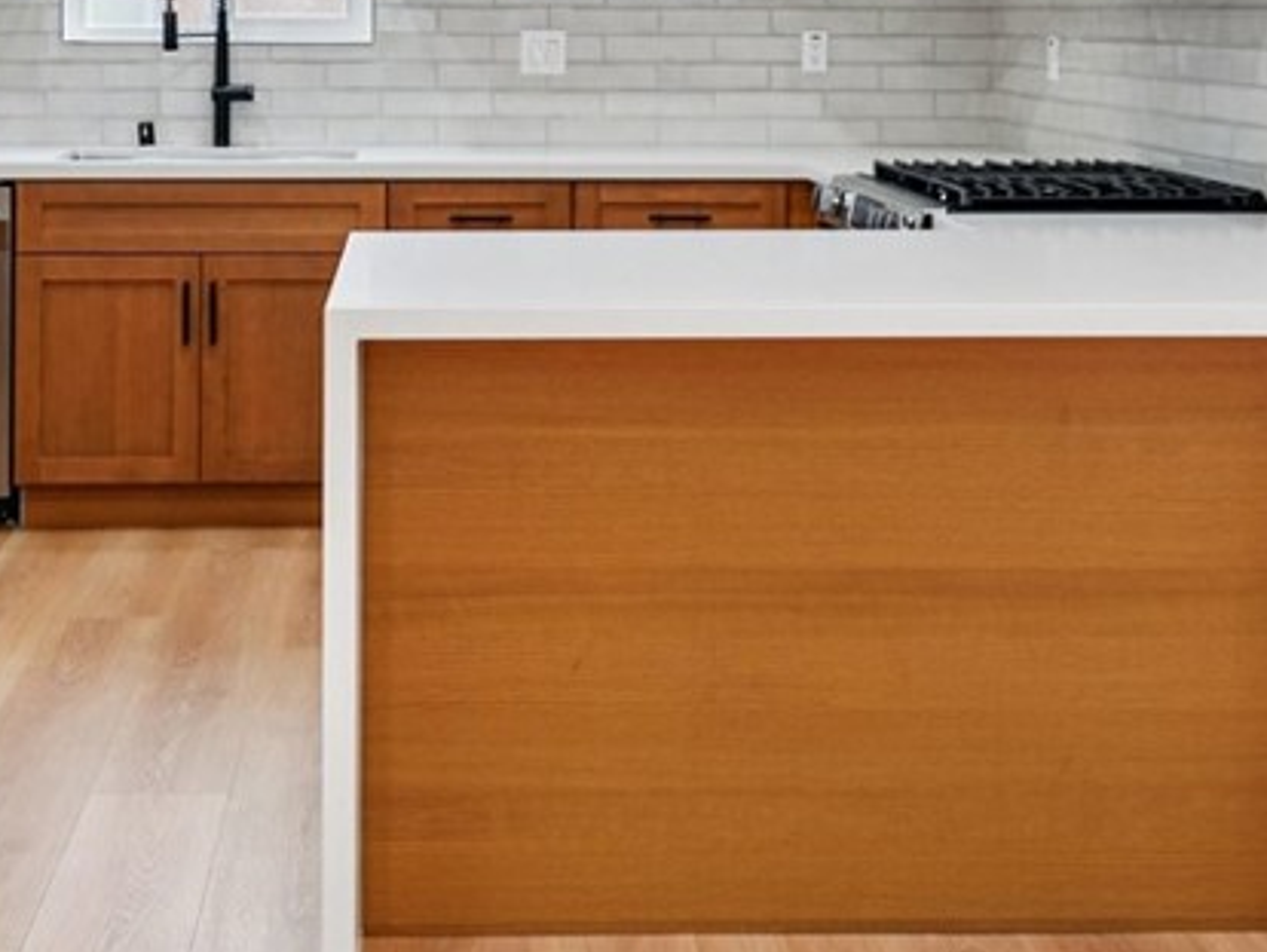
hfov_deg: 33.6
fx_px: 2087
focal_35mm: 57
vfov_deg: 24.8
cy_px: 67
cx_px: 496
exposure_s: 1/20
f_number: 8
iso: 400
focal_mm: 24
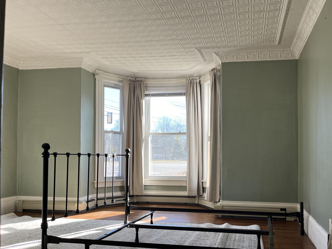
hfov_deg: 56.3
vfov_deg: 43.9
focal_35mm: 32
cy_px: 149
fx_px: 307
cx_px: 203
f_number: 1.6
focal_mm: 5.1
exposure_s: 1/153
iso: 40
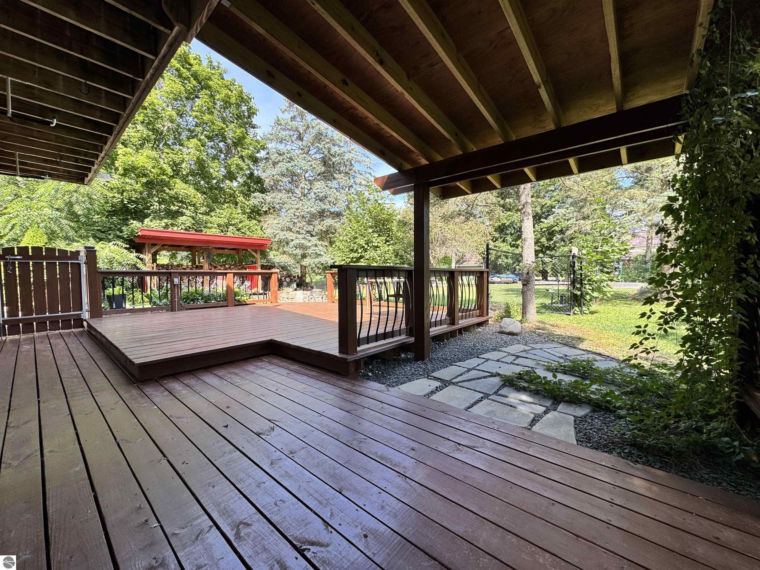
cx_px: 380
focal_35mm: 14
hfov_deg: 102.1
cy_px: 285
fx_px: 307
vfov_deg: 85.7
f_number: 2.2
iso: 40
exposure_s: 1/268
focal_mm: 2.22
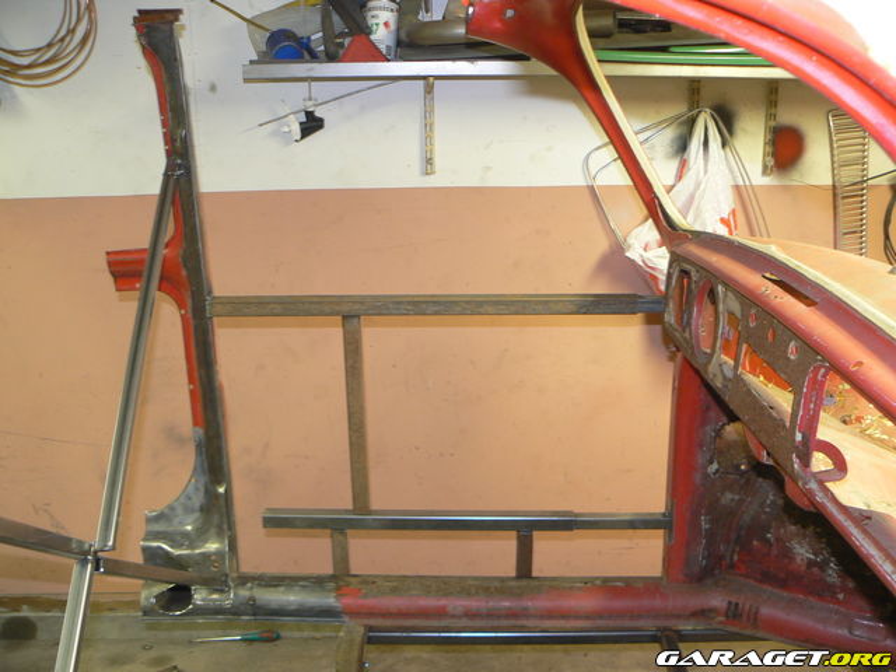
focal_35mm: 36
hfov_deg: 51.4
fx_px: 932
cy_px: 336
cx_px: 448
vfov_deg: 39.7
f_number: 2.8
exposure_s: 1/6
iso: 100
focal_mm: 6
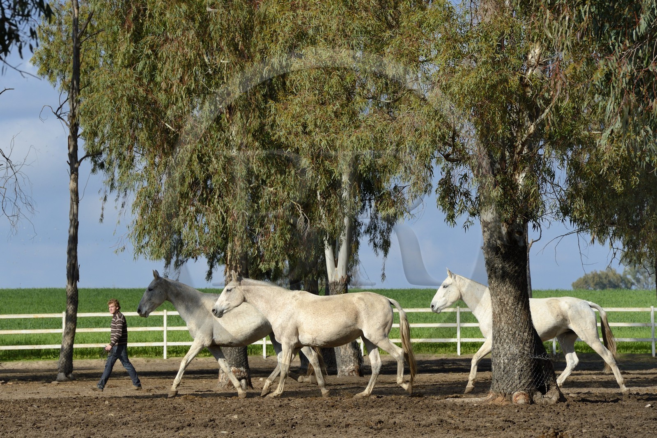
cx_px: 328
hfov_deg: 10.3
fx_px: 3649
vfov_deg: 6.9
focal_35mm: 200
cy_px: 219
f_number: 11
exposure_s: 1/640
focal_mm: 200
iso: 400
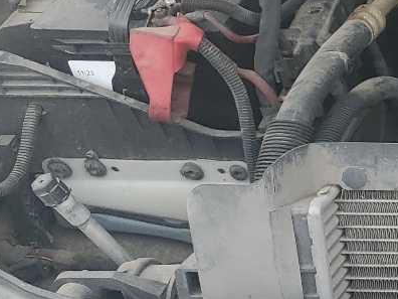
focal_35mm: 105
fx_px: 1207
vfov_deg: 14.1
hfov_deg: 15.1
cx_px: 798
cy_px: 196
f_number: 1.5
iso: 50
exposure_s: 1/1111
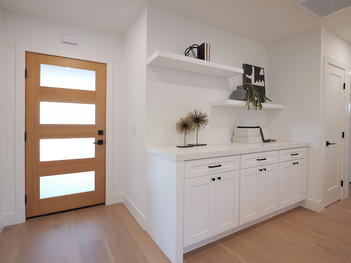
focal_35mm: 18
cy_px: 132
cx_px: 176
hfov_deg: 87.7
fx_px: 183
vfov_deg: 71.6
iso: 1600
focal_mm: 9
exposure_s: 1/40
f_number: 8
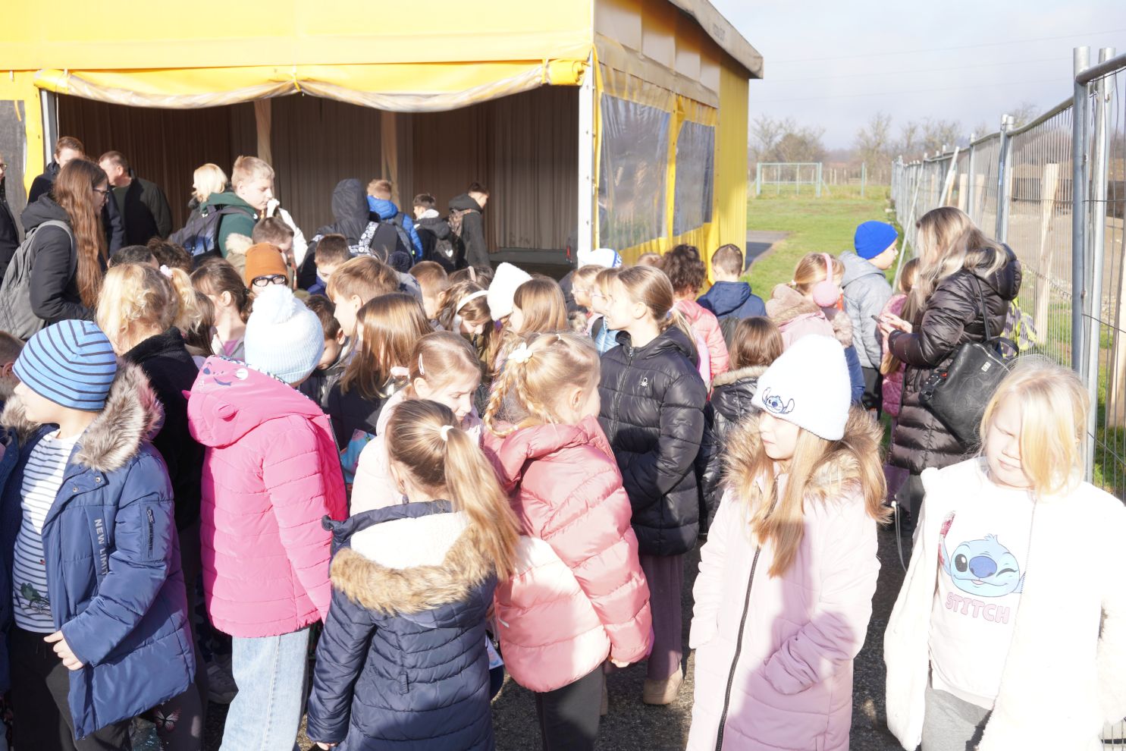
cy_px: 376
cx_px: 563
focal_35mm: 38
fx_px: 1201
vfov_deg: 34.7
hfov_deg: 50.2
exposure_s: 1/200
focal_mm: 25.6
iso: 100
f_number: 5.6
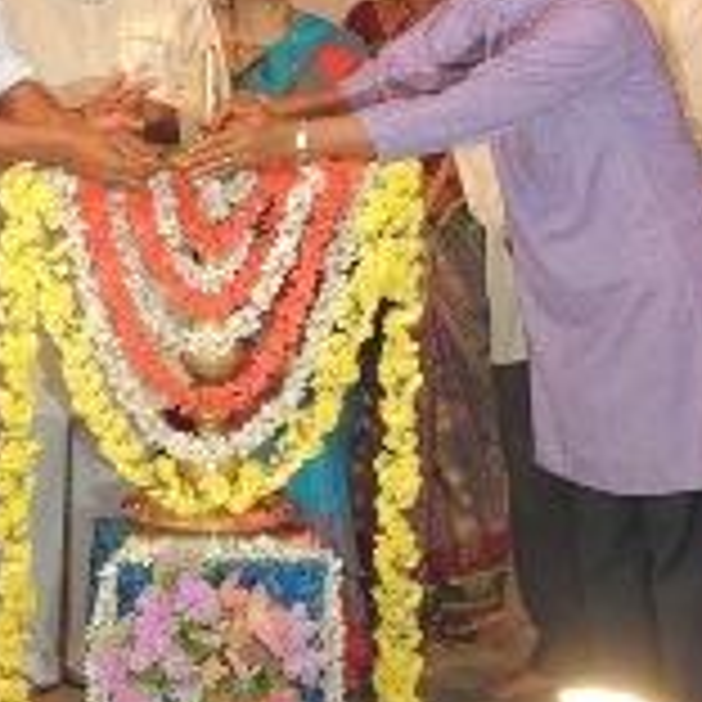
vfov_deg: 16.0
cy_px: -63
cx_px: 92
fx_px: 2432
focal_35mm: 106
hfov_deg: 16.2
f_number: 3.3
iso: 100
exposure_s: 1/80
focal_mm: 6.2
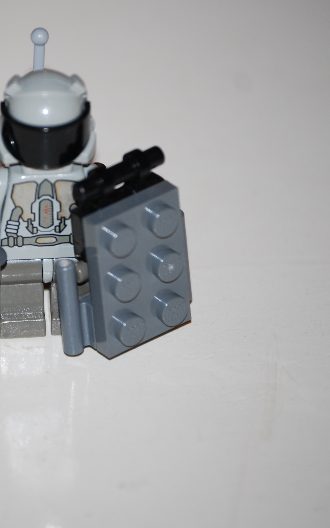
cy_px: 238
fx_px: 4390
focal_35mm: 305
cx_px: 33
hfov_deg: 4.3
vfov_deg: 6.9
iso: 200
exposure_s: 1/60
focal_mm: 120
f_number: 5
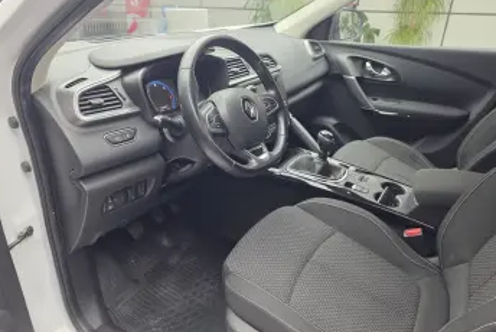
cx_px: 248
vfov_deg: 51.4
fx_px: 345
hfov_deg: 71.5
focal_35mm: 25
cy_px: 166
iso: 100
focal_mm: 6.25
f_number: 1.7
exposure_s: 1/100
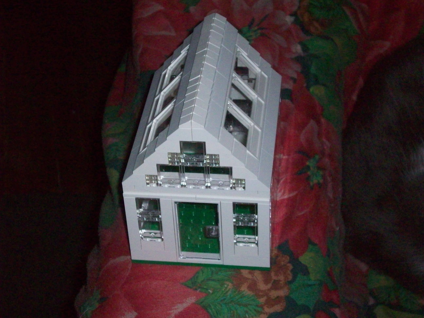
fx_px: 943
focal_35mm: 77
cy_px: 159
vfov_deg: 19.1
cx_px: 212
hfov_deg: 25.3
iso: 400
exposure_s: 1/204
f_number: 4.2
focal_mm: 12.8
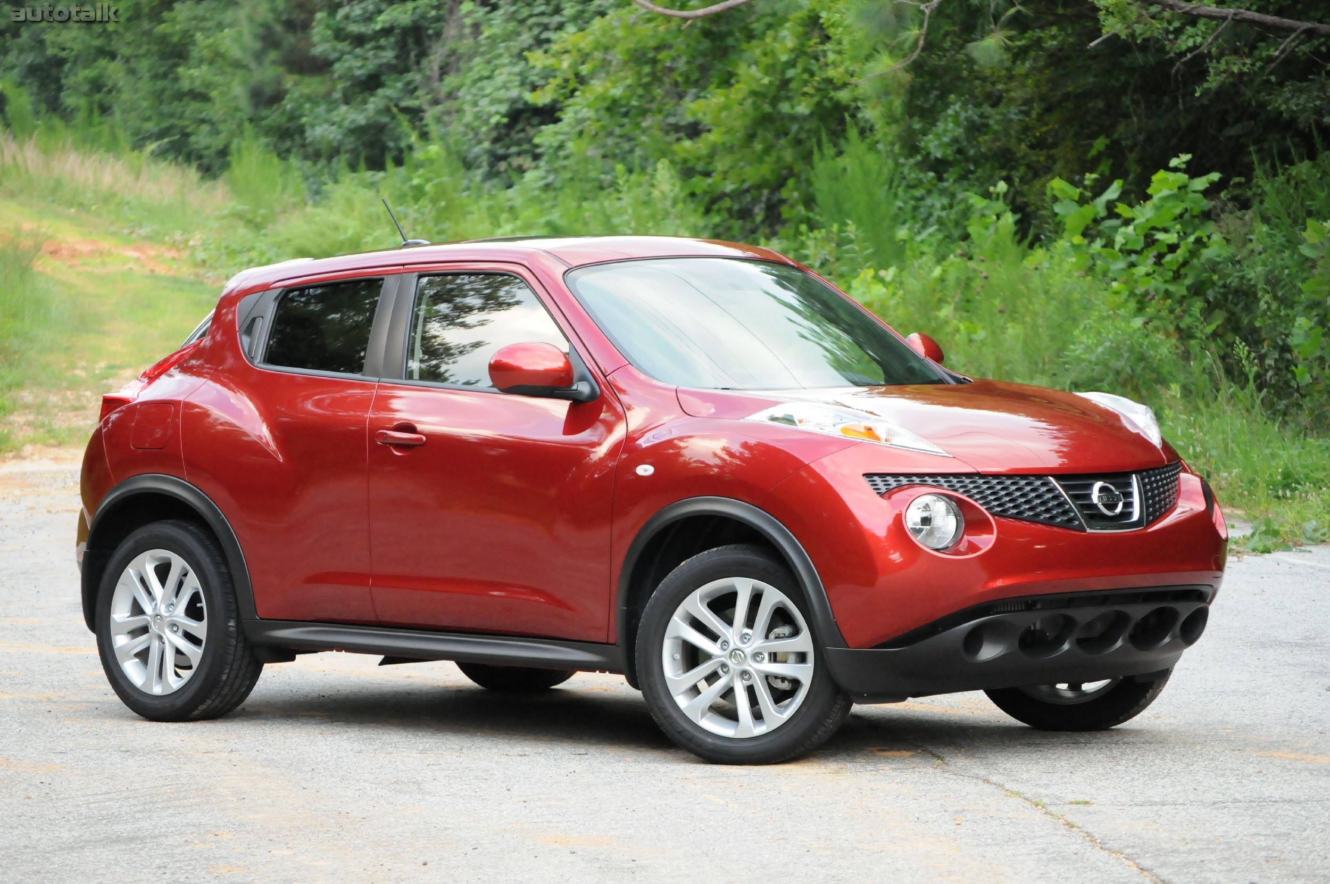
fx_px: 5535
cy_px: 442
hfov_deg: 13.7
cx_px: 665
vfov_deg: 9.1
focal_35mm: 150
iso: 2000
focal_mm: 100
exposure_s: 1/250
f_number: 5.6
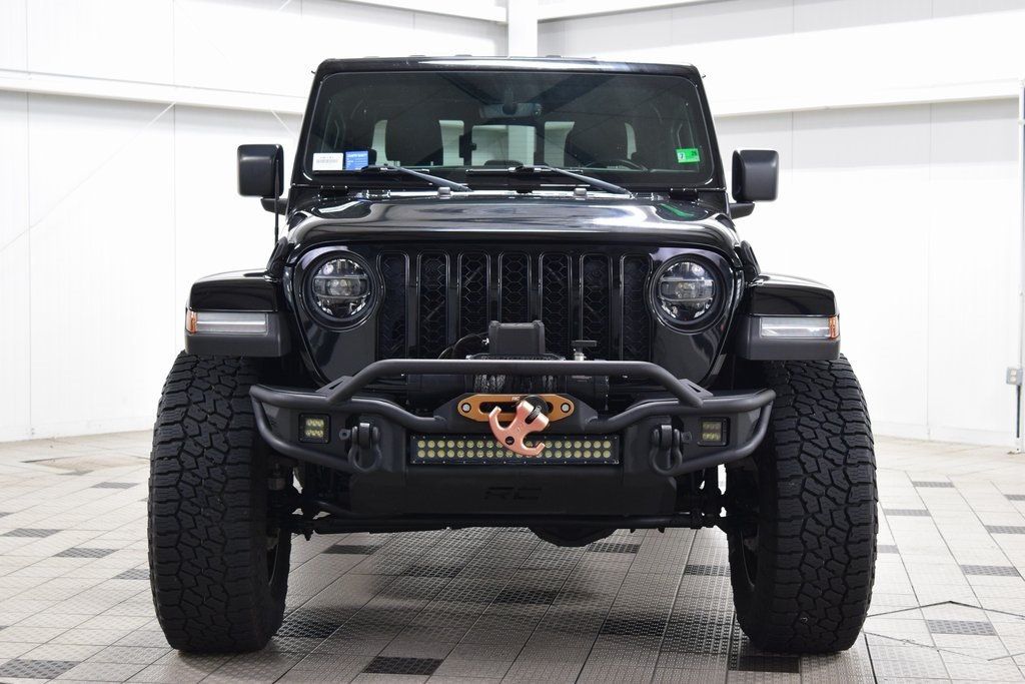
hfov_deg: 33.4
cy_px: 342
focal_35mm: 60
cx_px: 512
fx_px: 1708
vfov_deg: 22.6
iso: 1100
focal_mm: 40
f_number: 6.3
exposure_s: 1/15
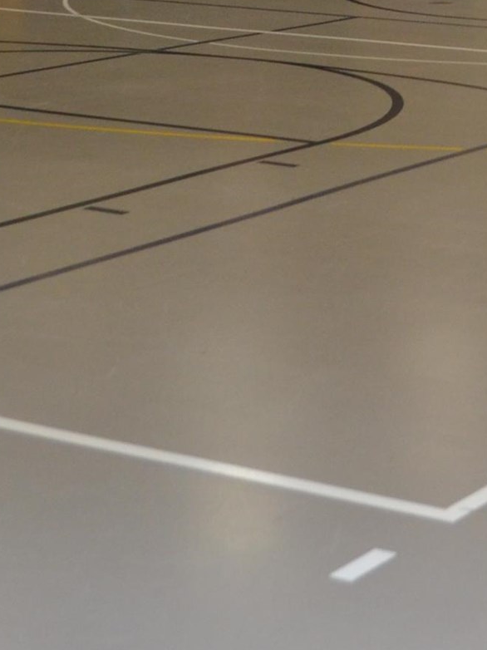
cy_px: -87
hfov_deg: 13.7
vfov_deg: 18.4
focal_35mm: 102
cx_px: 709
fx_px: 1914
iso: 720
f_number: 3.5
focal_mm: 18
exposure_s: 1/60
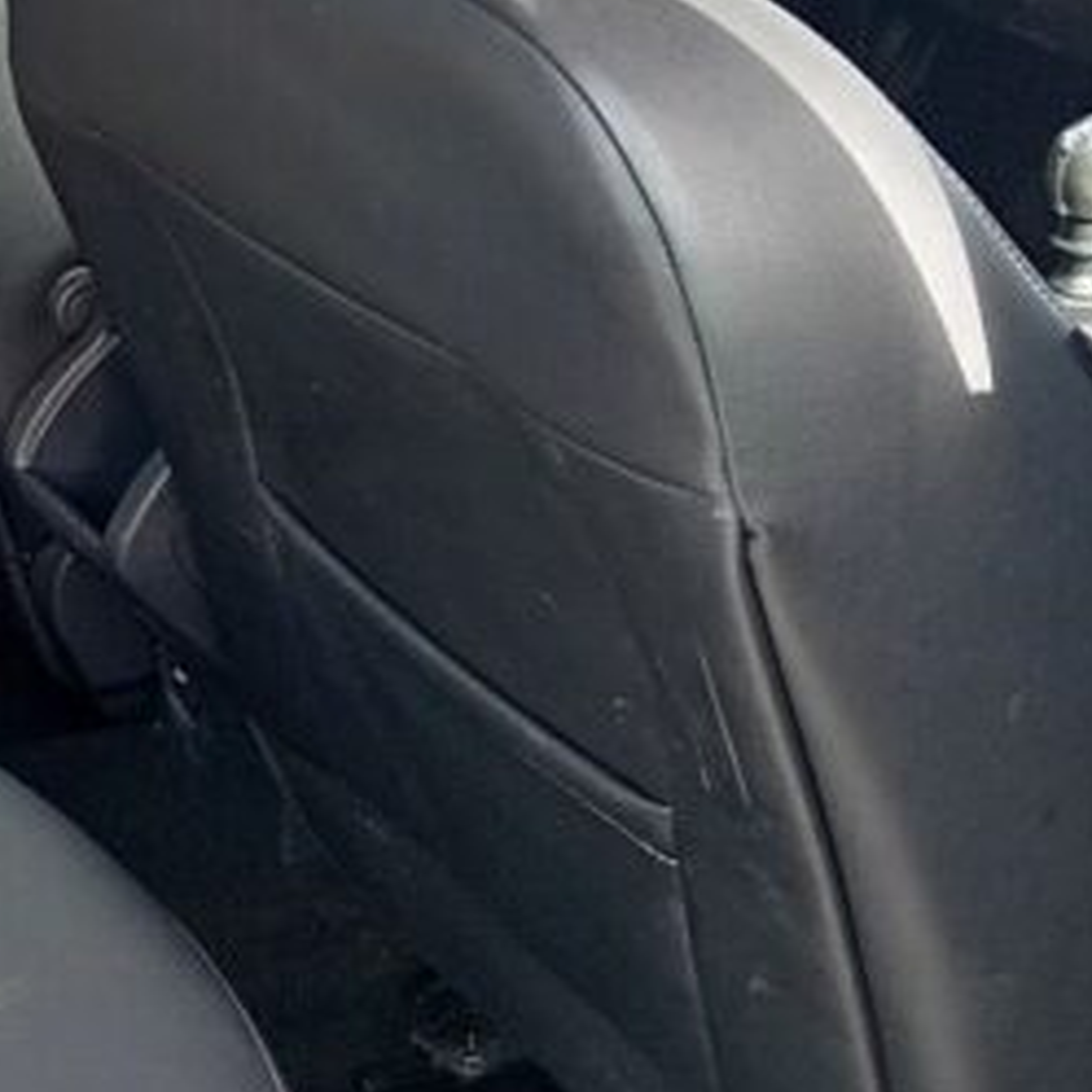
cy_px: 395
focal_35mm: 71
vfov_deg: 24.2
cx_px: -496
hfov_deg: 21.0
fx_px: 2534
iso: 109
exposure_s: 1/50
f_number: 1.8
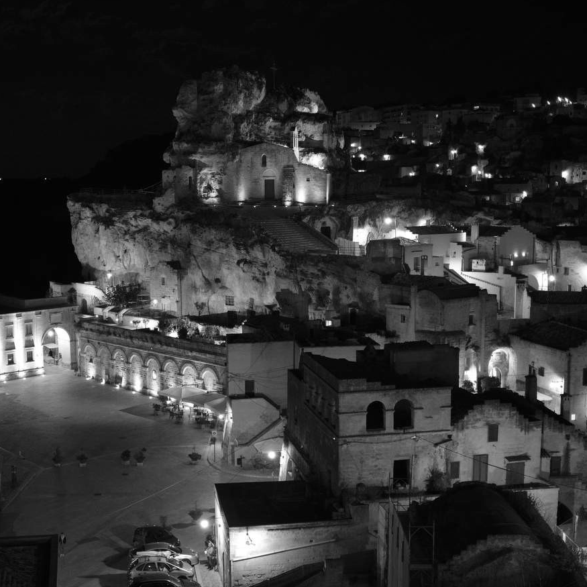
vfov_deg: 33.4
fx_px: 978
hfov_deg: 33.0
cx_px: 179
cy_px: 321
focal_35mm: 51
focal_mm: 23
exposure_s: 1/30
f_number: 2
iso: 1600
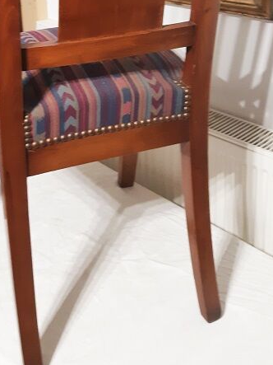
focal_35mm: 47
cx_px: 81
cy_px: 44
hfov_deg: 30.5
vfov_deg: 38.0
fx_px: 494
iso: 200
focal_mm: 3.93
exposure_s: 1/50
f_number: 1.7
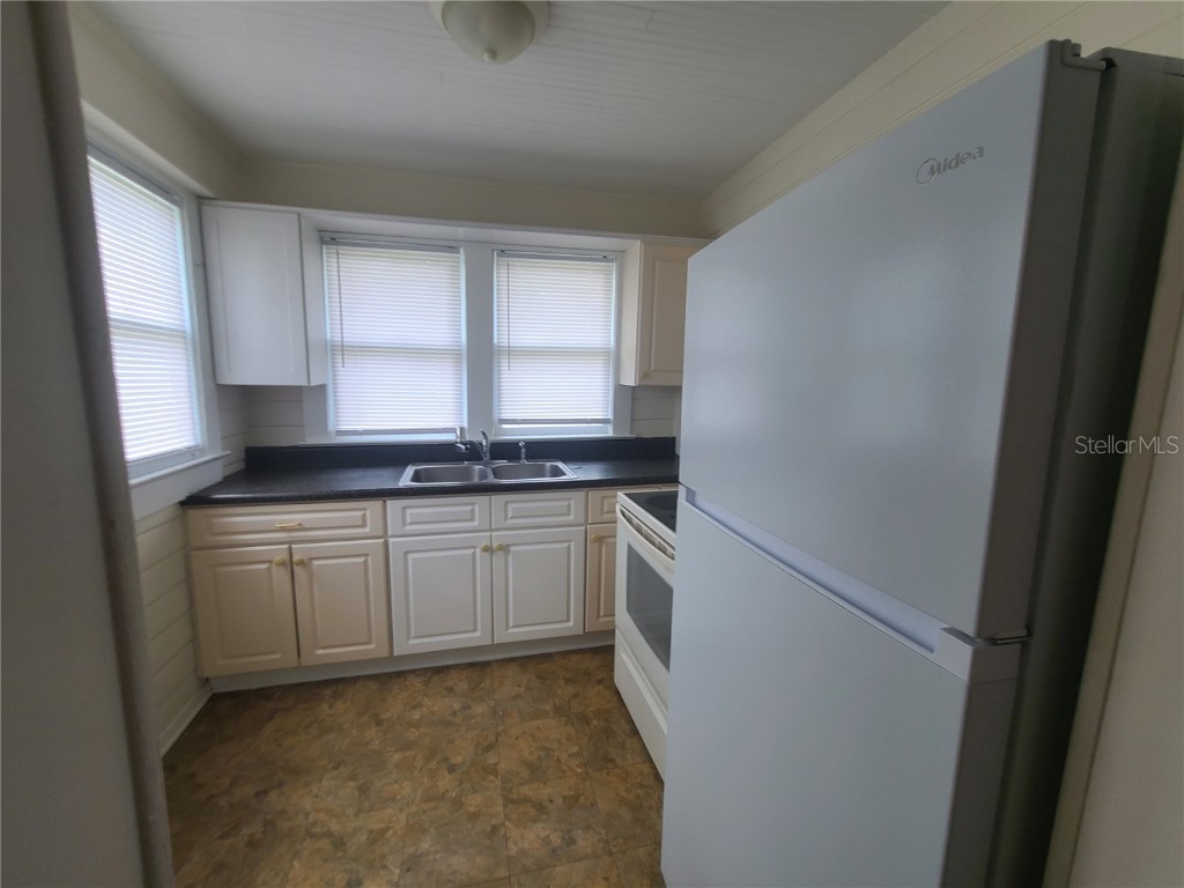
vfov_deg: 89.9
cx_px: 592
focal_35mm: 13
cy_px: 444
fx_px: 445
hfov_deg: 106.2
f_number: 2.2
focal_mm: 2.2
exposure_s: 1/60
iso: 80
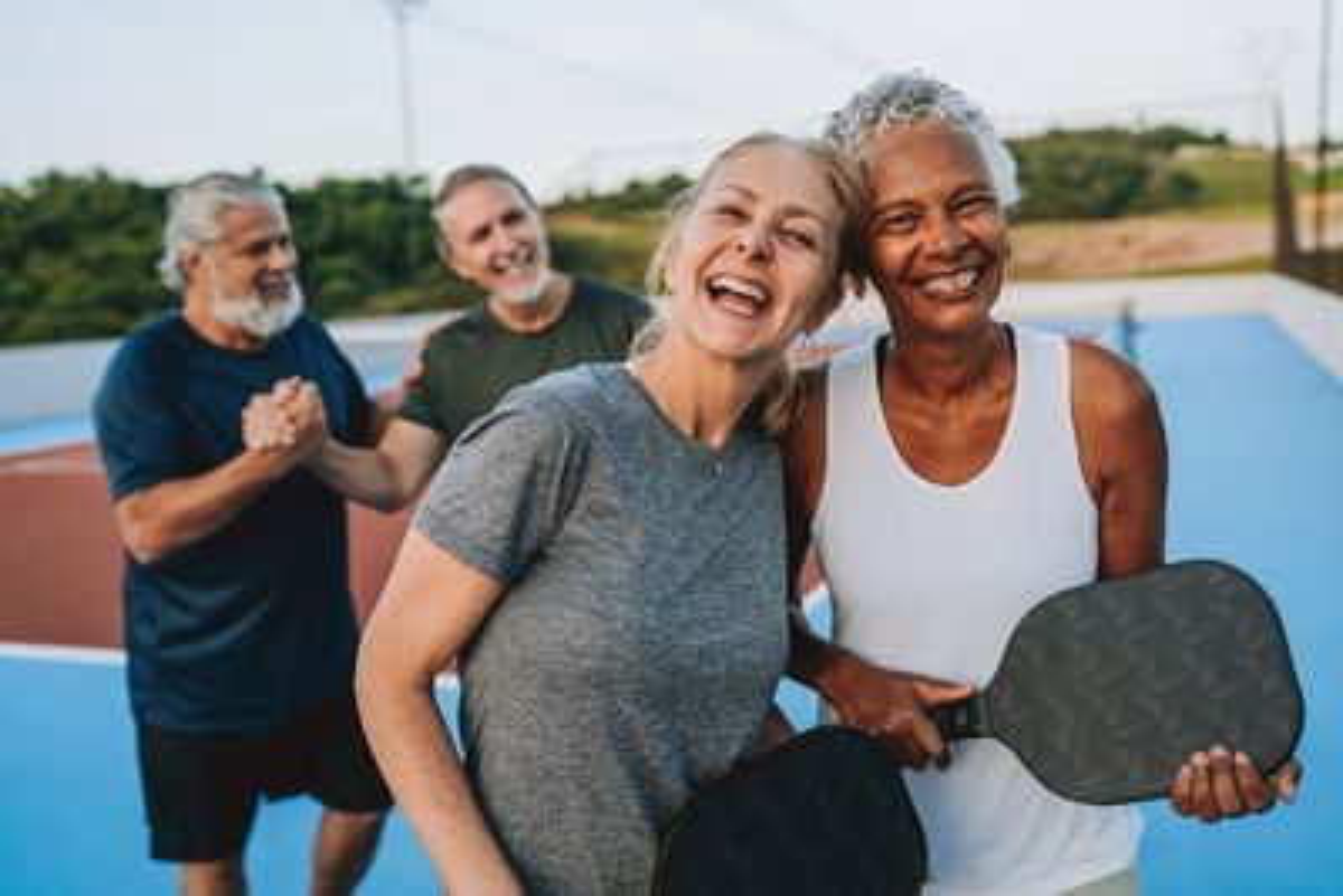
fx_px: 1306
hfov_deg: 54.4
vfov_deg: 37.9
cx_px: 672
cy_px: 448
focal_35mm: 35
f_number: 2.5
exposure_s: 1/500
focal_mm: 35
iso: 250
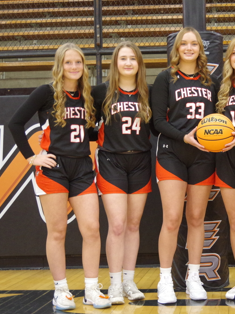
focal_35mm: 67
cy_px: 156
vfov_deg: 29.0
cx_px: 221
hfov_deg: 21.3
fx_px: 606
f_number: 4.5
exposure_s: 1/60
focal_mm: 31
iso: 3200
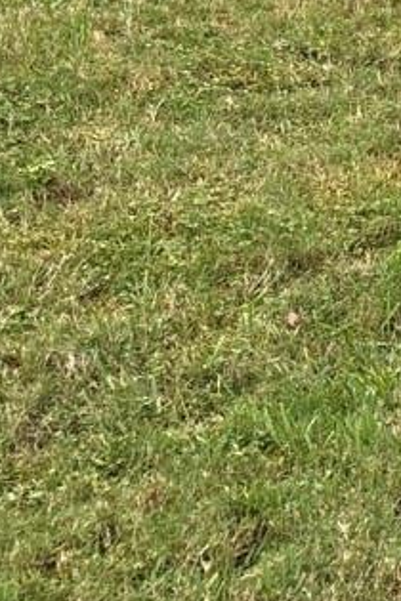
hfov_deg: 11.6
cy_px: -246
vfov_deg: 17.1
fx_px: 1838
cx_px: 691
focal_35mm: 110
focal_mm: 5.96
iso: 50
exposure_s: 1/512
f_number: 1.6
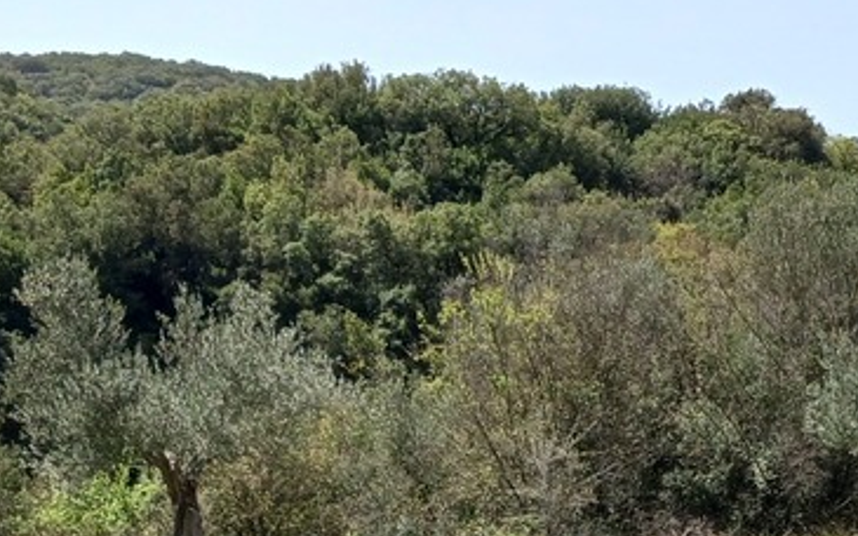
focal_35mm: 94
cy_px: 762
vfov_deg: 13.3
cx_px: 639
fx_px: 2198
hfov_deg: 21.9
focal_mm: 4
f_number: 1.8
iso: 20
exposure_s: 1/242
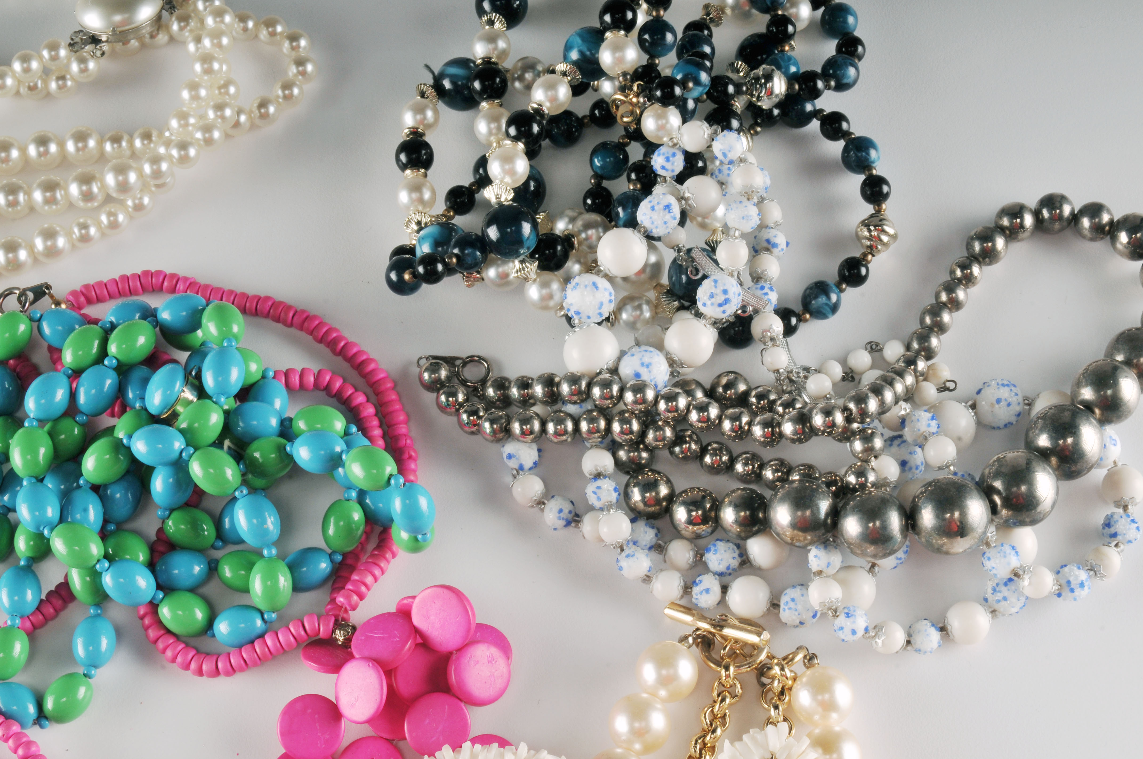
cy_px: 380
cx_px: 572
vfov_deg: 16.5
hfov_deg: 24.6
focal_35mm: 82
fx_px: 2616
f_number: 22
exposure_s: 1/250
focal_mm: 55
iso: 160
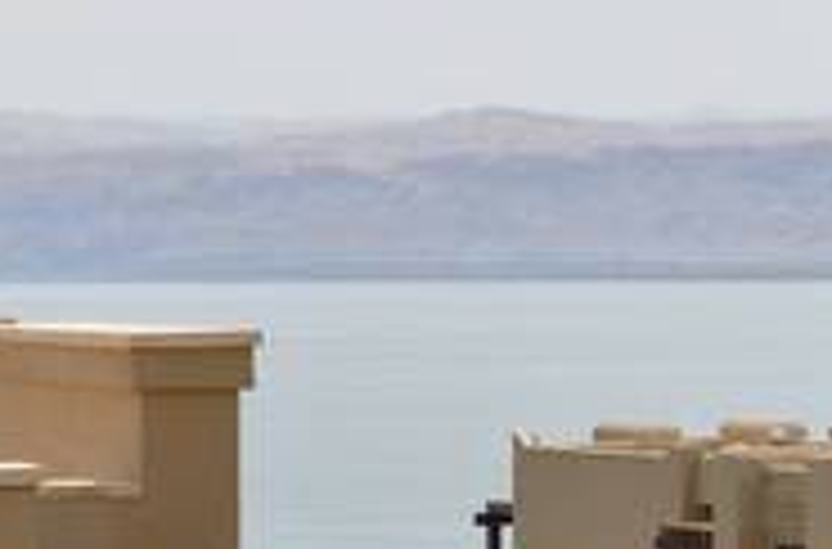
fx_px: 4581
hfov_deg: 10.4
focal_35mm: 199
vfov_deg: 6.8
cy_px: 641
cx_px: 445
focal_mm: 35
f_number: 10
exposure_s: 1/320
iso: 125
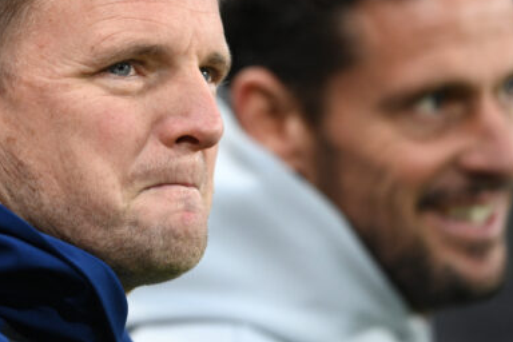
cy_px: 87
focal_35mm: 725
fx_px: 10330
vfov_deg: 1.9
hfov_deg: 2.8
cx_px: 172
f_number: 3.2
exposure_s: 1/2000
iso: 3200
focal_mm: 400
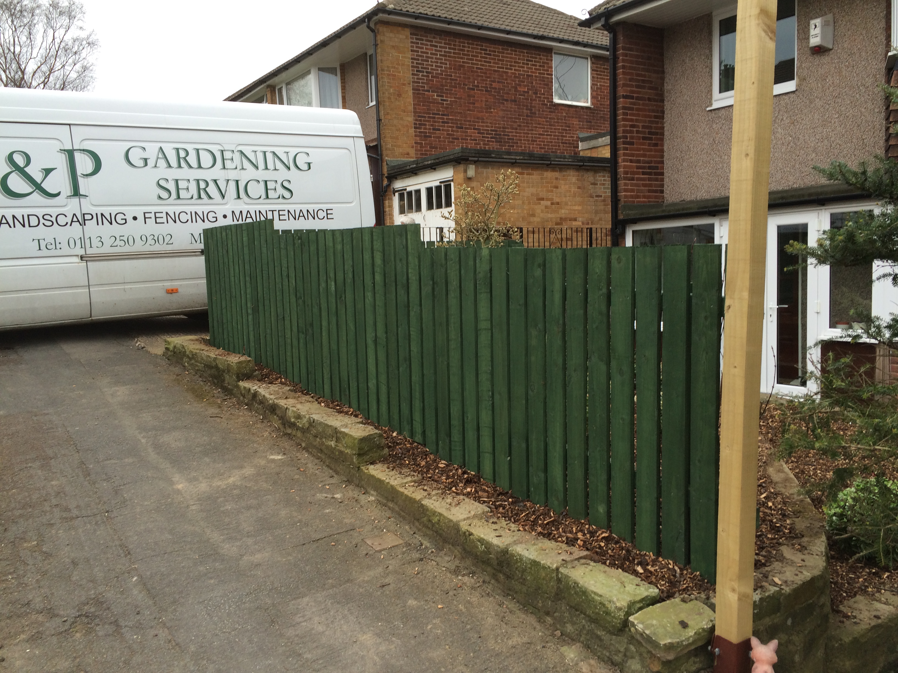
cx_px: 449
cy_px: 336
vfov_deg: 48.2
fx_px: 752
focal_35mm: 29
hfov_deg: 61.7
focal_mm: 4.15
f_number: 2.2
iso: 32
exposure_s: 1/127
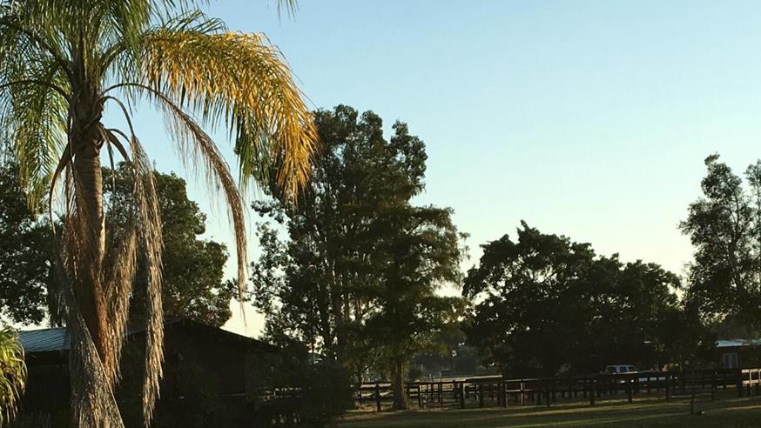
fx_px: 1493
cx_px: 425
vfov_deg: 15.8
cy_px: 501
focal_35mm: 74
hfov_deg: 28.6
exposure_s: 1/1282
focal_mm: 4.15
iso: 25
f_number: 2.2
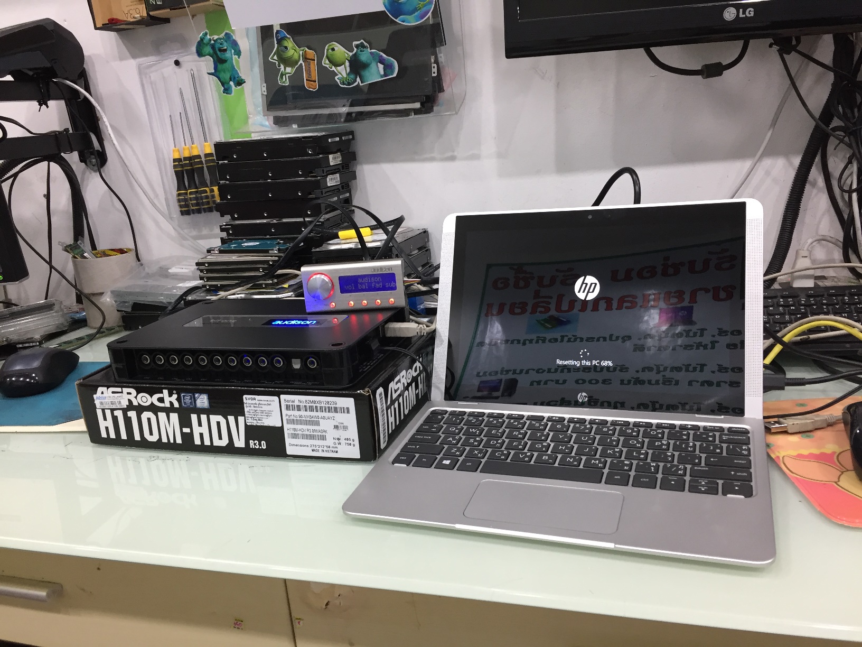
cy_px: 324
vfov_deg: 48.2
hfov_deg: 61.7
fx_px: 722
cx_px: 431
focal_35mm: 29
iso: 100
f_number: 2.2
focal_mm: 4.15
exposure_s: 1/33
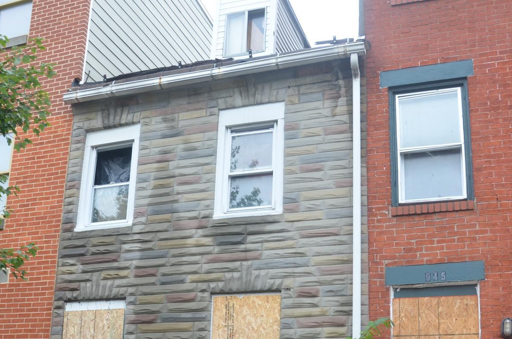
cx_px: 262
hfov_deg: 42.0
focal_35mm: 47
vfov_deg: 27.8
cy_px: 285
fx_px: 667
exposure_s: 1/125
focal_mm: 18
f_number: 5.6
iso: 400
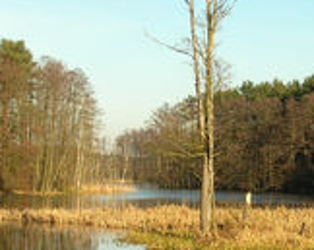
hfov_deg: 16.5
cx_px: 225
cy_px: 188
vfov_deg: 13.2
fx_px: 1076
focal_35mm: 116
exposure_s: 1/407
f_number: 3.7
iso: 50
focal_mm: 6
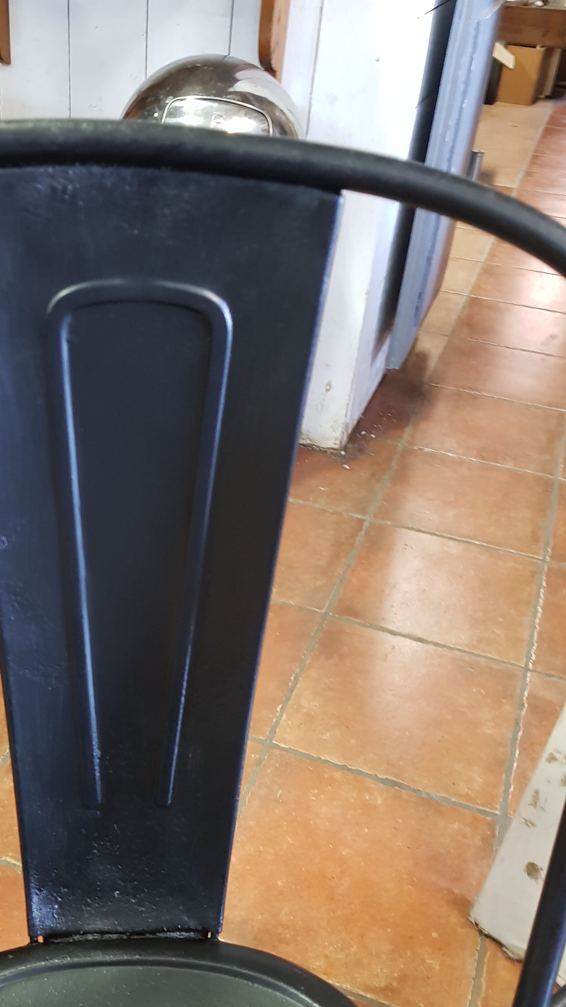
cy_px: 600
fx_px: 934
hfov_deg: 33.1
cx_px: 142
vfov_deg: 56.2
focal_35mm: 35
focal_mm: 4.2
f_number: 1.7
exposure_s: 1/14
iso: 200
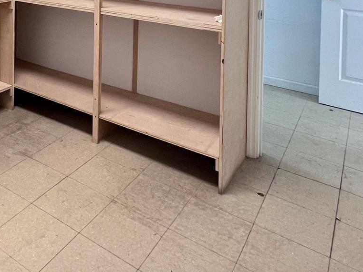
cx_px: 56
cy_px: -51
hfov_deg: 48.6
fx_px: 367
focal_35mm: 35
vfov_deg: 33.4
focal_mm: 1.57
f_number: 1.8
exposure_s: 1/60
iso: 250
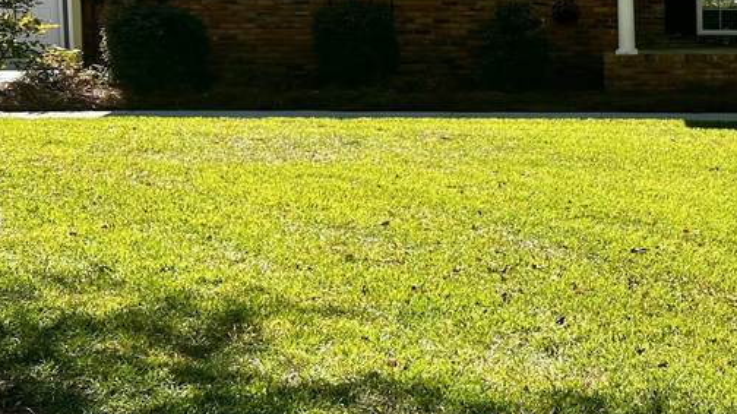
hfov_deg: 26.0
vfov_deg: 16.7
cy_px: 124
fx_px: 1406
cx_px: 904
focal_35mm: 72
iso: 50
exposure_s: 1/1431
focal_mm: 5.7
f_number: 1.5
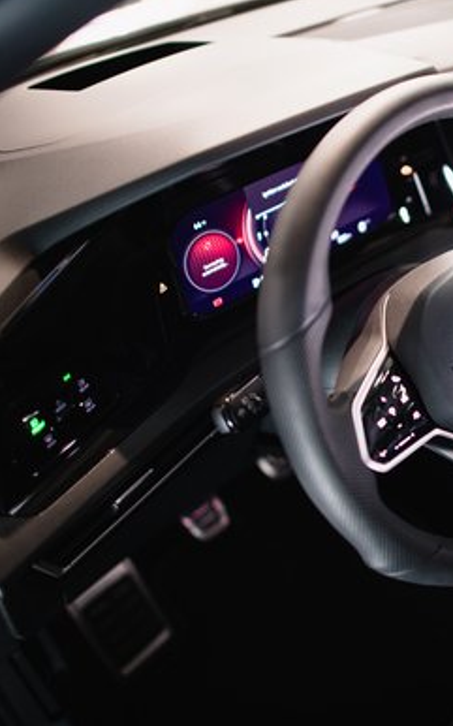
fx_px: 751
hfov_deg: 30.7
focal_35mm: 38
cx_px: 470
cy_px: 357
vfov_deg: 51.6
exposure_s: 1/50
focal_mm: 24
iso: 1000
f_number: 1.4
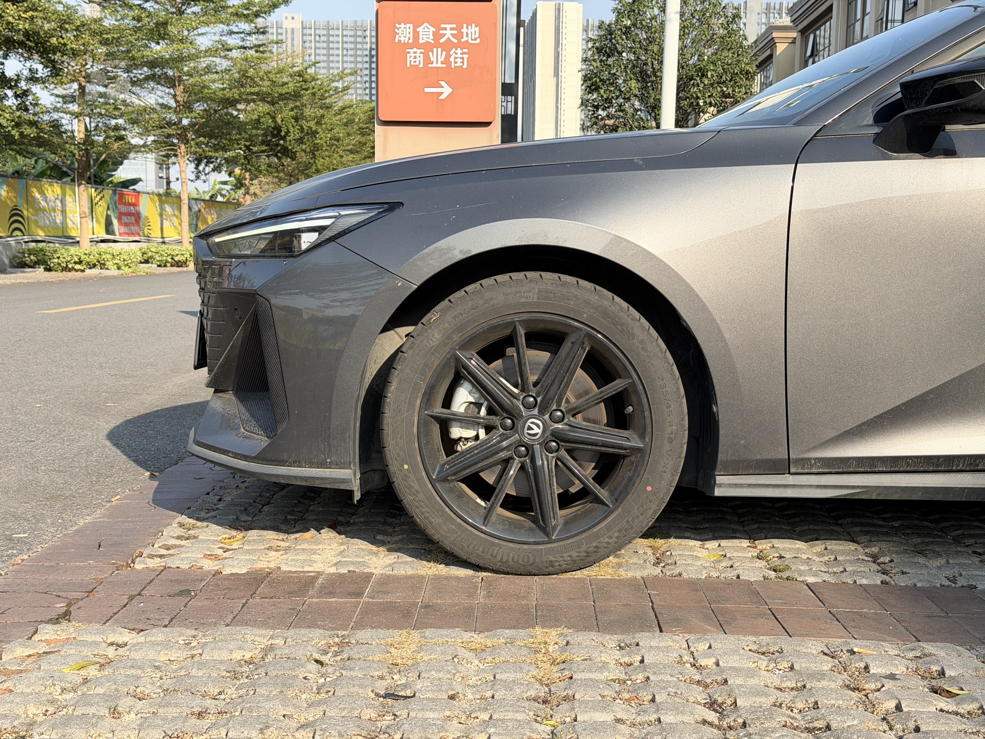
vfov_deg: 30.3
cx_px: 492
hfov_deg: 39.7
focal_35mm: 48
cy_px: 370
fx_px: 1366
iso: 64
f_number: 1.78
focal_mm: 6.76
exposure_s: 1/1754
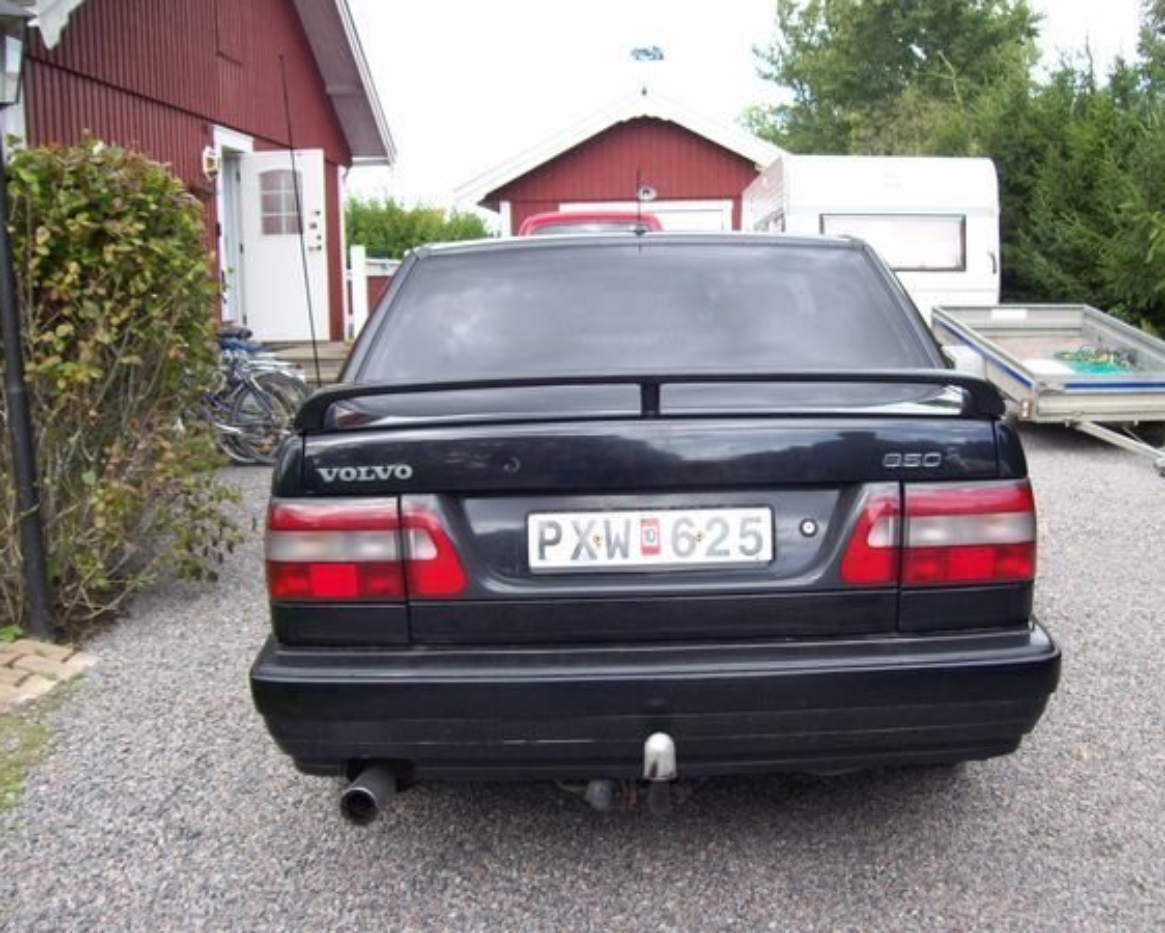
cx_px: 636
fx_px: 1380
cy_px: 493
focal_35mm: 40
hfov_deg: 45.7
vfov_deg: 37.3
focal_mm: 6
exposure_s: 1/260
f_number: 2.7
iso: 80
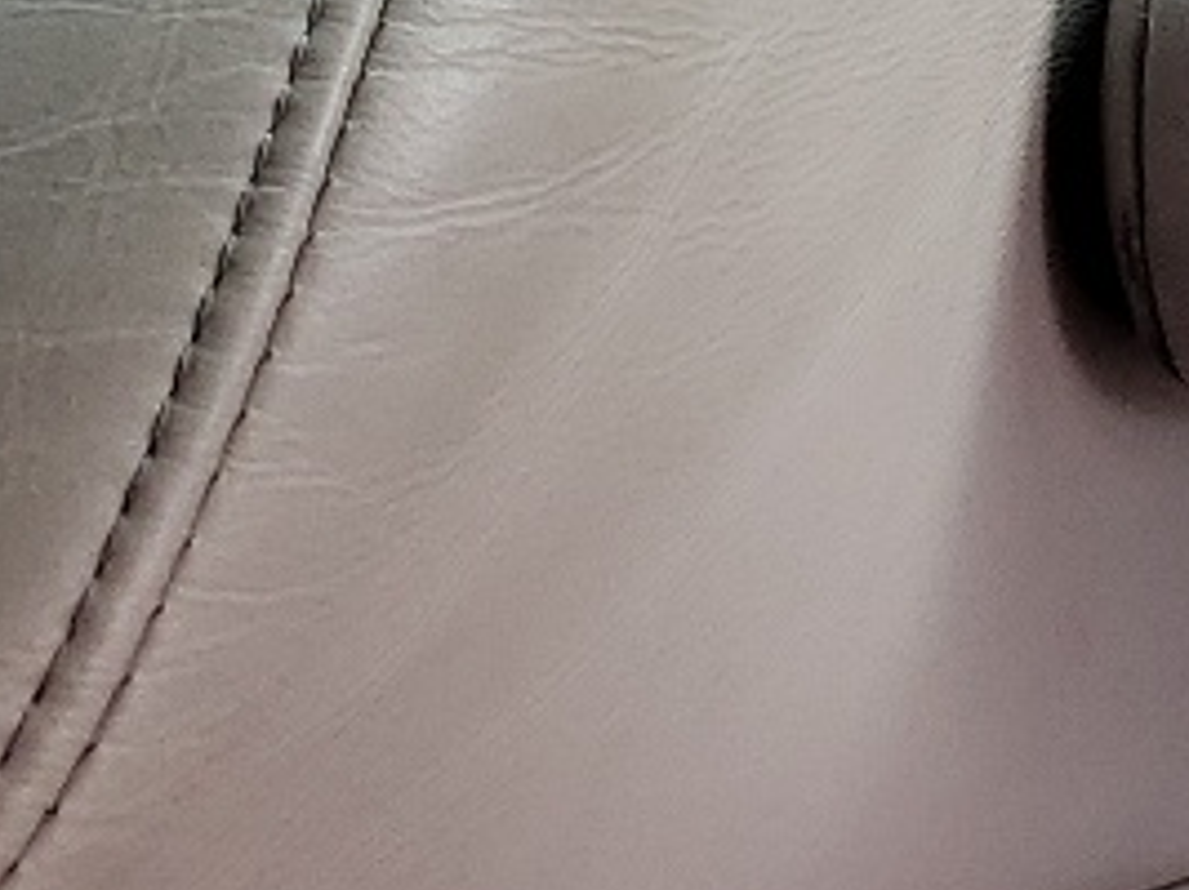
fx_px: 5356
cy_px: -1357
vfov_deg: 8.5
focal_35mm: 156
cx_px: 2115
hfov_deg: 11.7
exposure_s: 1/152
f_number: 1.5
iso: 50
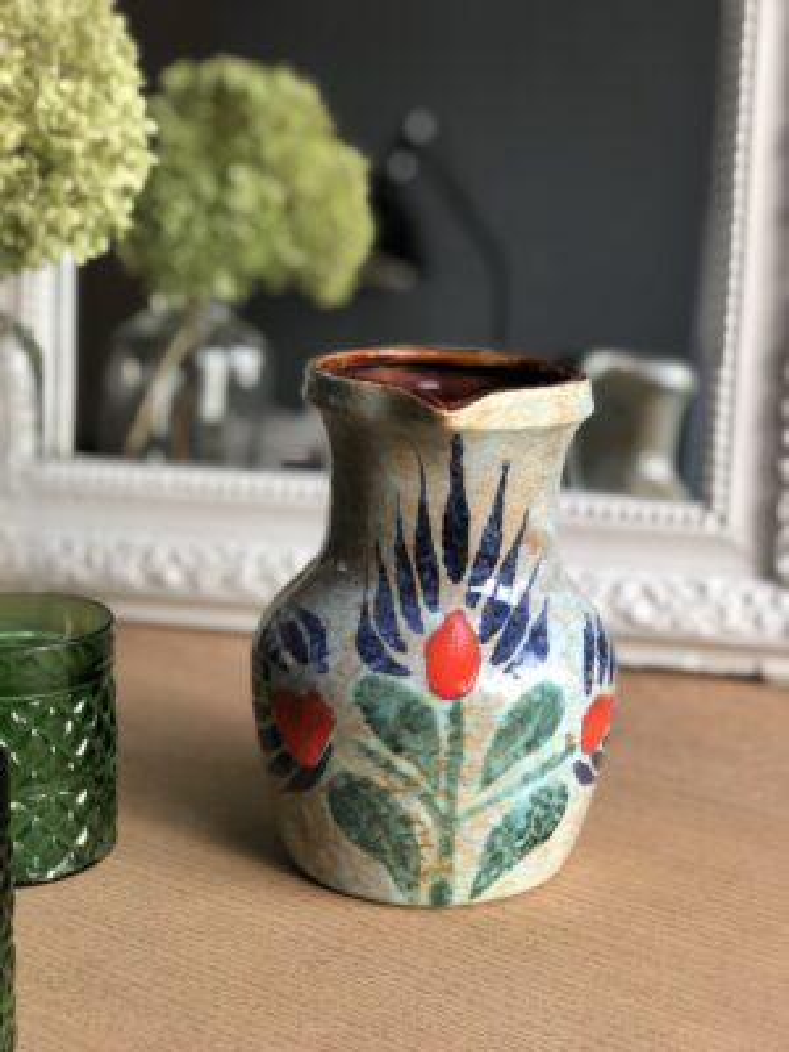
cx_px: 394
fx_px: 1580
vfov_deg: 36.8
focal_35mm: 52
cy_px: 526
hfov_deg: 28.0
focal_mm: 6
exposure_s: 1/40
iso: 100
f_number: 2.4
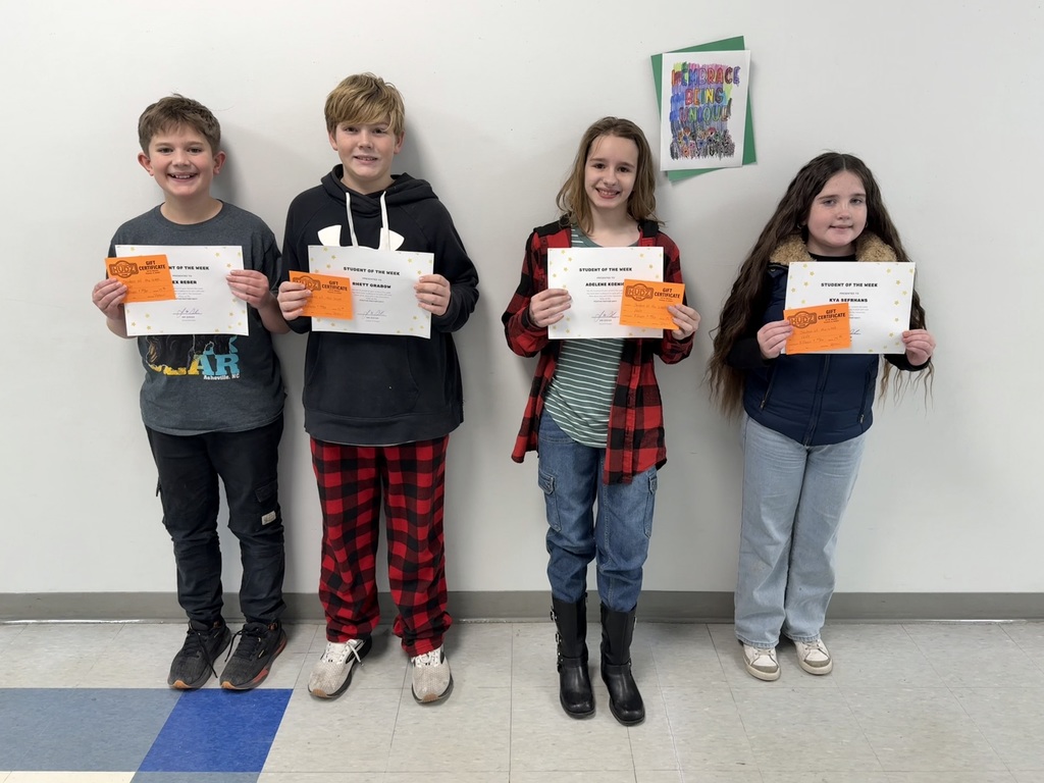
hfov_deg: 71.6
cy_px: 392
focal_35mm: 24
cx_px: 522
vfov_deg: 56.8
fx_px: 724
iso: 200
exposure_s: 1/120
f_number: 1.78
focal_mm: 6.76
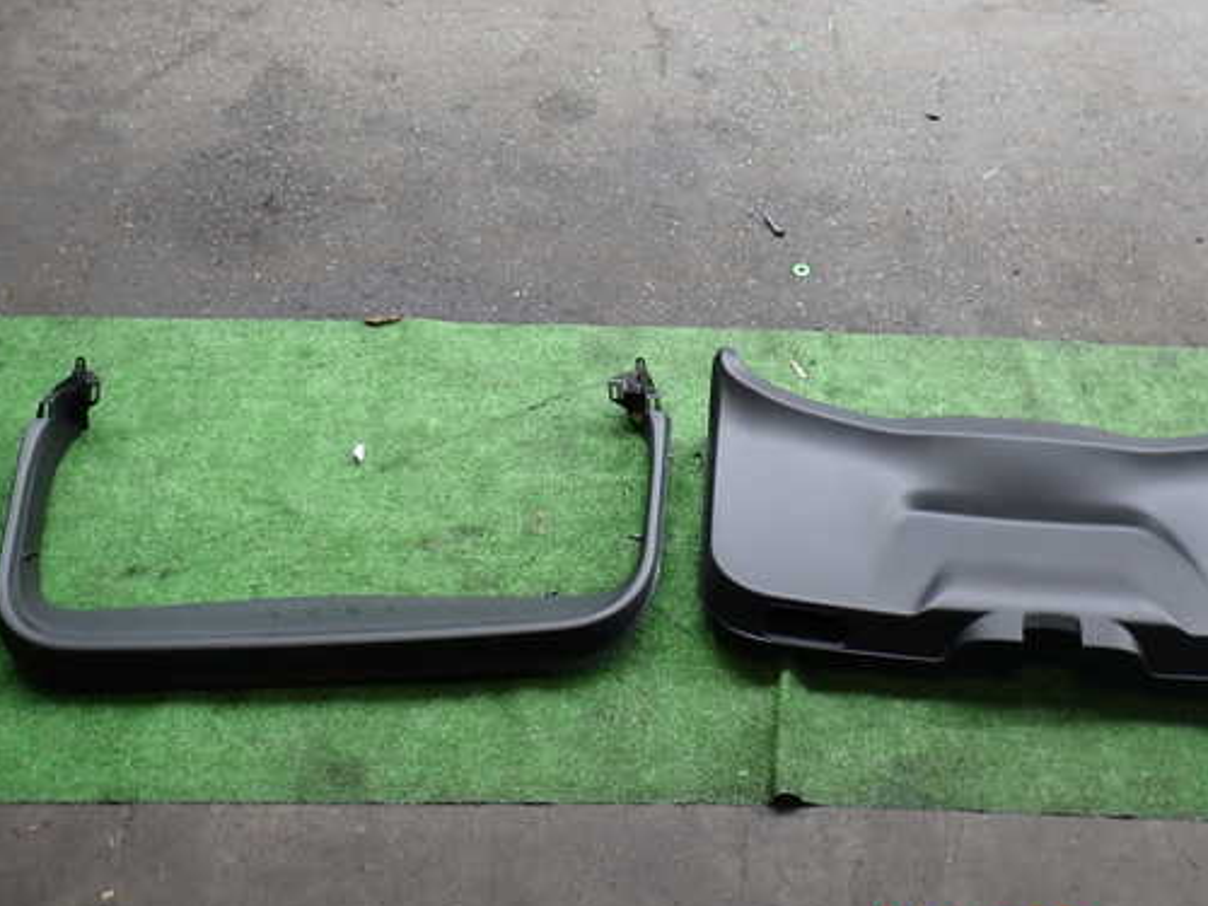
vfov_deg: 39.6
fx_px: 1256
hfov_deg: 51.1
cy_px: 420
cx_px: 703
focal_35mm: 36
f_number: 2.3
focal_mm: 5.4
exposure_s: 1/125
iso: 200
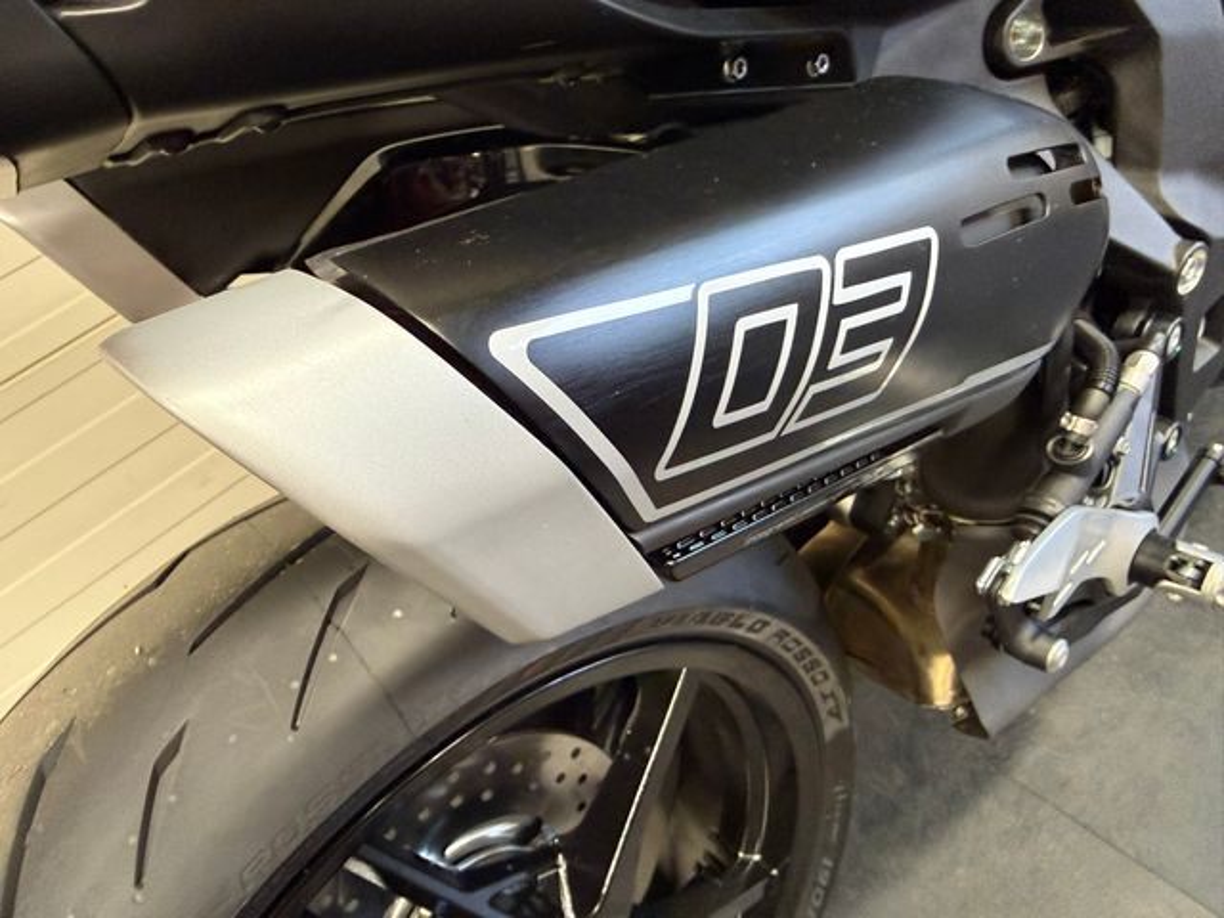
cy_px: 459
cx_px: 612
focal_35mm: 24
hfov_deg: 71.6
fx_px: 849
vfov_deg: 56.8
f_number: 2.2
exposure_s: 1/50
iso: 500
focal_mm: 2.22
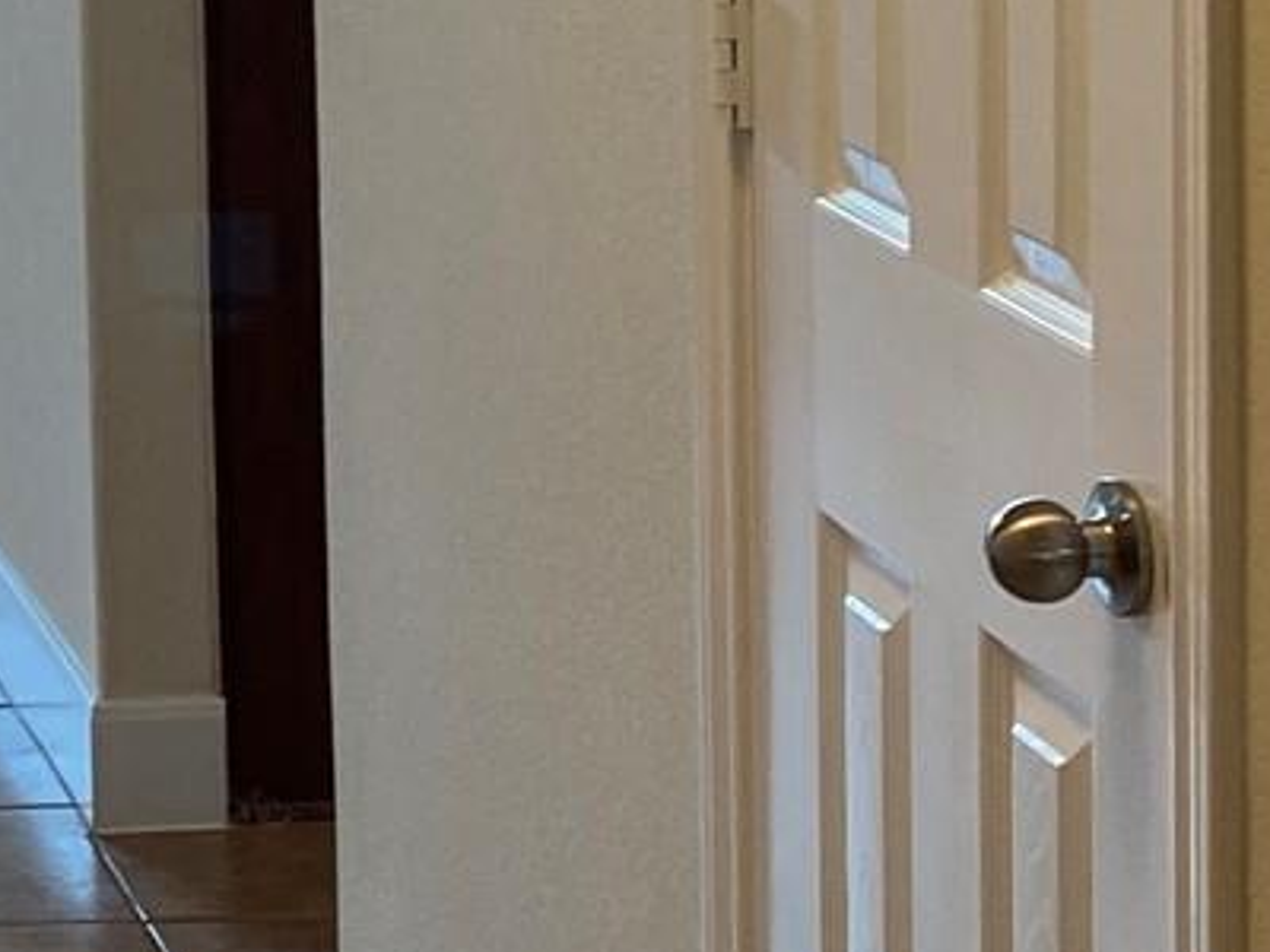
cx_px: -698
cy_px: -524
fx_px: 4880
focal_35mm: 133
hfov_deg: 13.8
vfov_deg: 10.7
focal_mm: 4.25
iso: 64
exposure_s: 1/120
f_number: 1.8
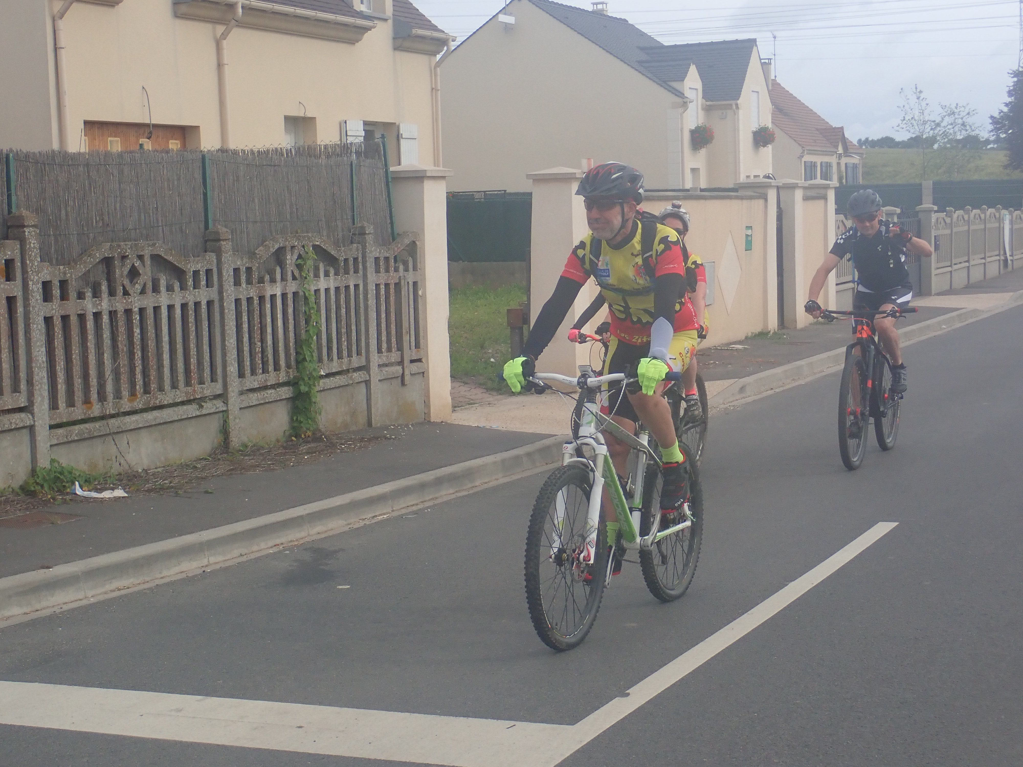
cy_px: 384
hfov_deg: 31.7
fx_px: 1803
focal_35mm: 61
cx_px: 512
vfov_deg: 24.0
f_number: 5
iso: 200
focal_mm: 11.01
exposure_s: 1/640
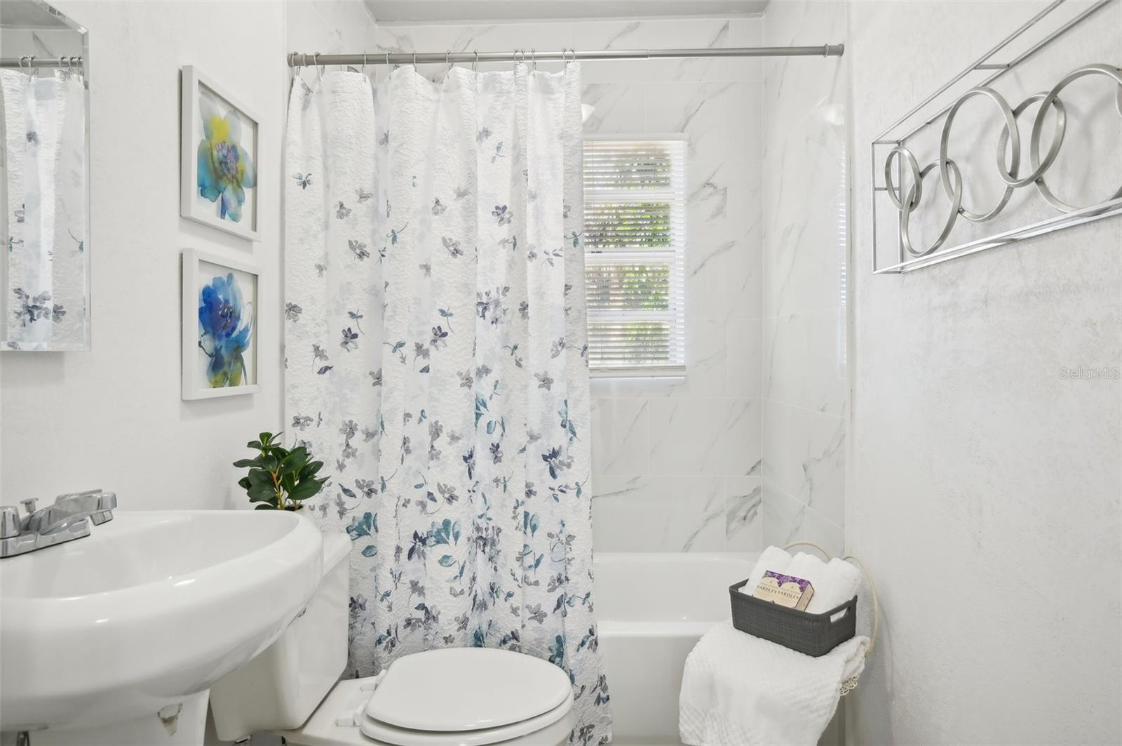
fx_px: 638
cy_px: 373
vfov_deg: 60.6
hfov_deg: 82.6
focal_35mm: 20
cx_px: 561
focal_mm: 20.5
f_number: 8
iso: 400
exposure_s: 1/40
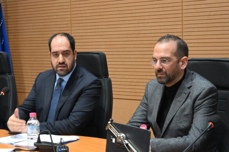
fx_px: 439
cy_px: 76
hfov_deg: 29.2
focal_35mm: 69
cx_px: 114
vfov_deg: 19.7
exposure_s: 1/60
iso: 8000
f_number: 6
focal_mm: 46
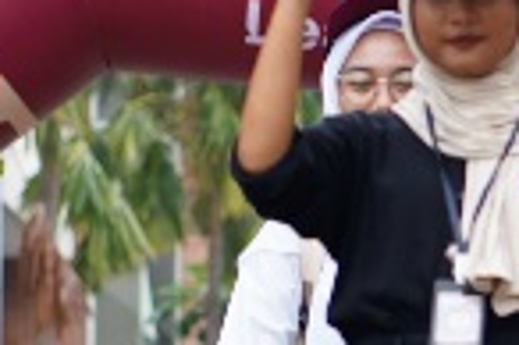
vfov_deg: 2.7
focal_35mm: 505
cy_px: 322
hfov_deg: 4.0
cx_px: 1351
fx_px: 7272
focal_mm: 85
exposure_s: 1/161
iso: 200
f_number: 3.5
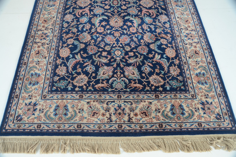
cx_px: 118
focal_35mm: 27
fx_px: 177
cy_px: 78
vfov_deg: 47.7
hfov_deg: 67.5
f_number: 7.1
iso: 160
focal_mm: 18
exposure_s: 1/80
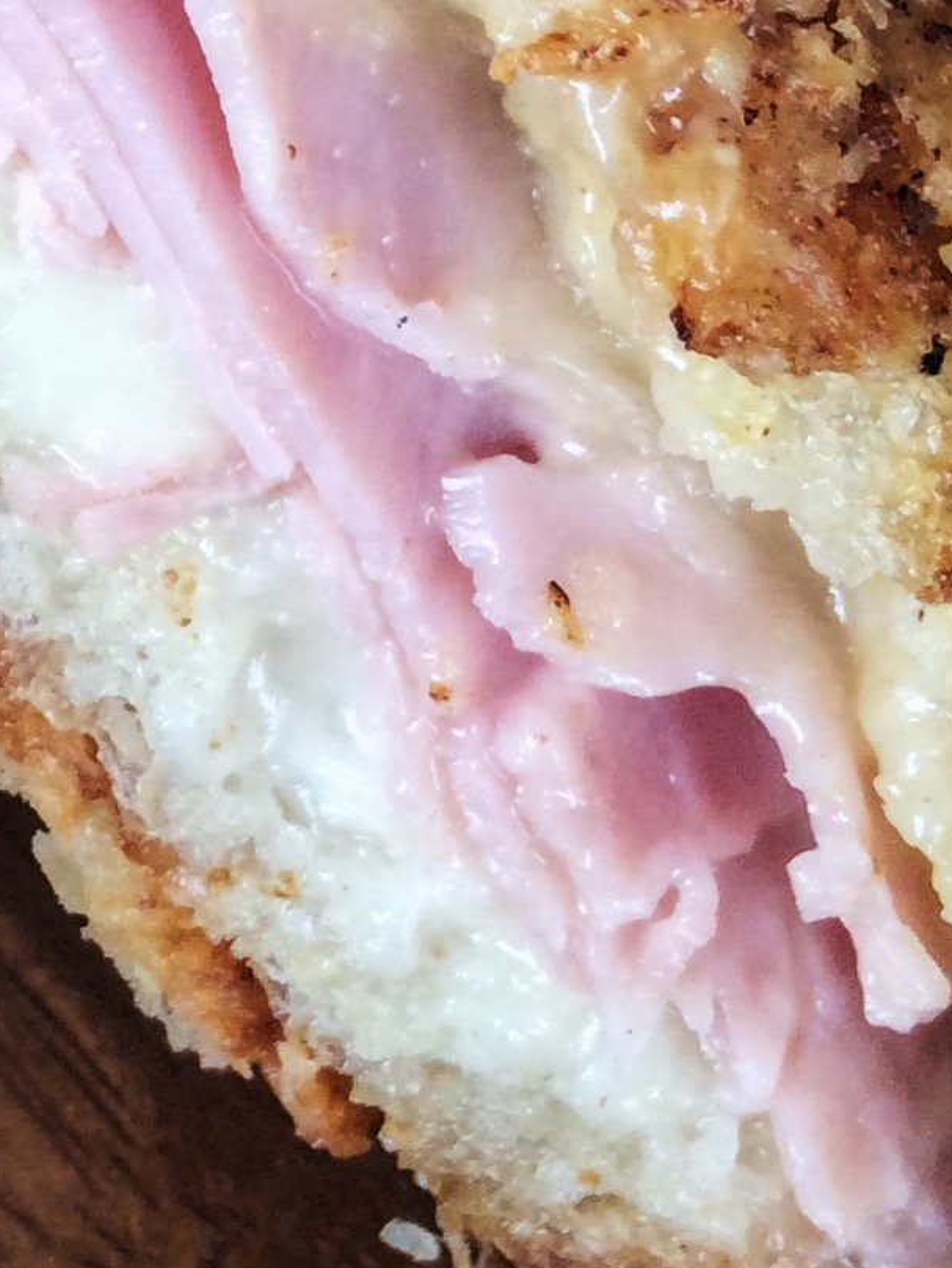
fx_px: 4289
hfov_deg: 12.0
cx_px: -560
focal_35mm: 117
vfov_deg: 16.3
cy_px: -176
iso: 64
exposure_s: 1/120
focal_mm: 4.15
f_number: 2.2
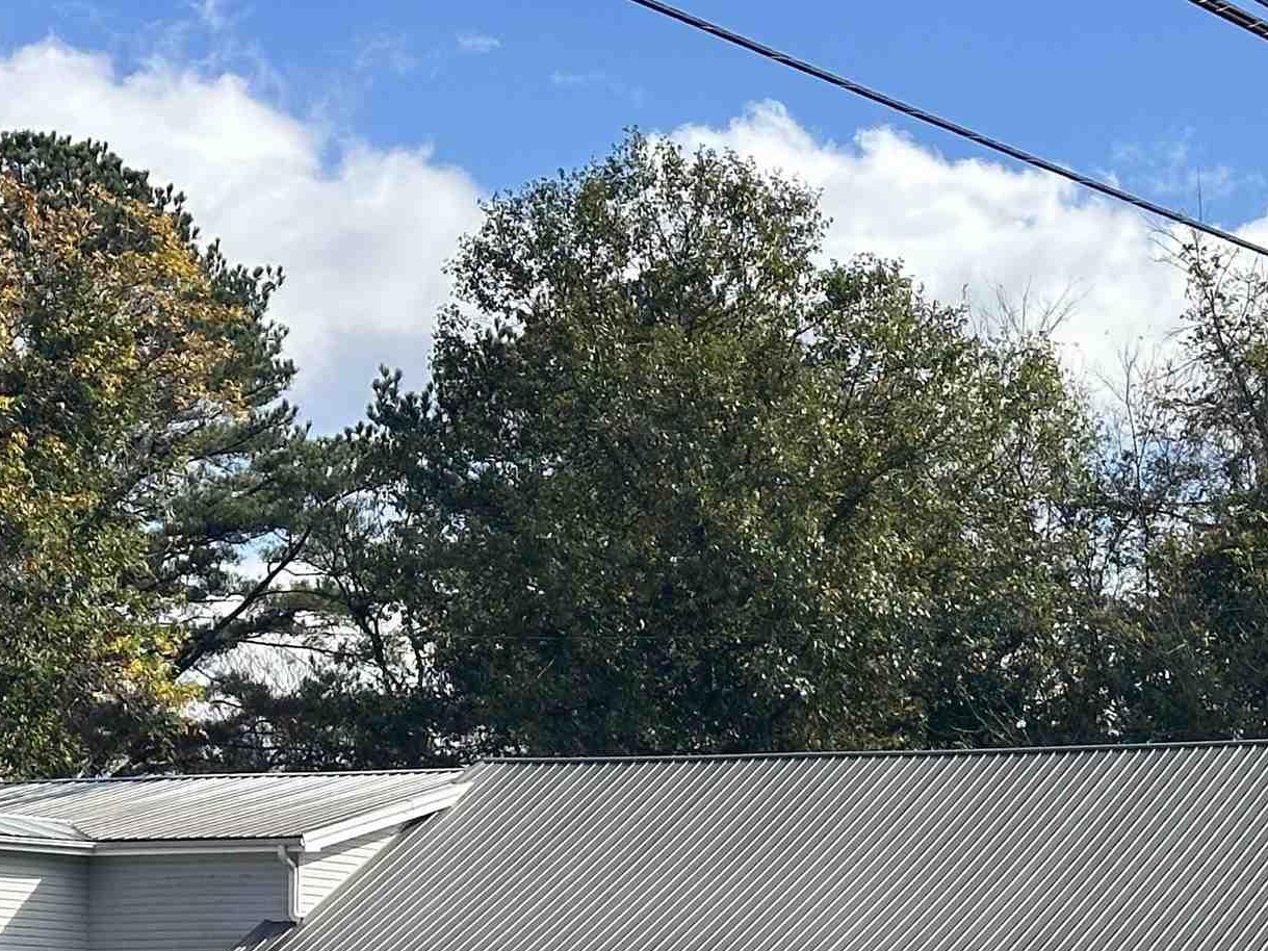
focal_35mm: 121
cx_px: 1171
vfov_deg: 12.1
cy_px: 1032
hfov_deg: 16.1
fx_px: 4432
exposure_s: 1/3472
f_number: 1.78
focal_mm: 6.86
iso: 64
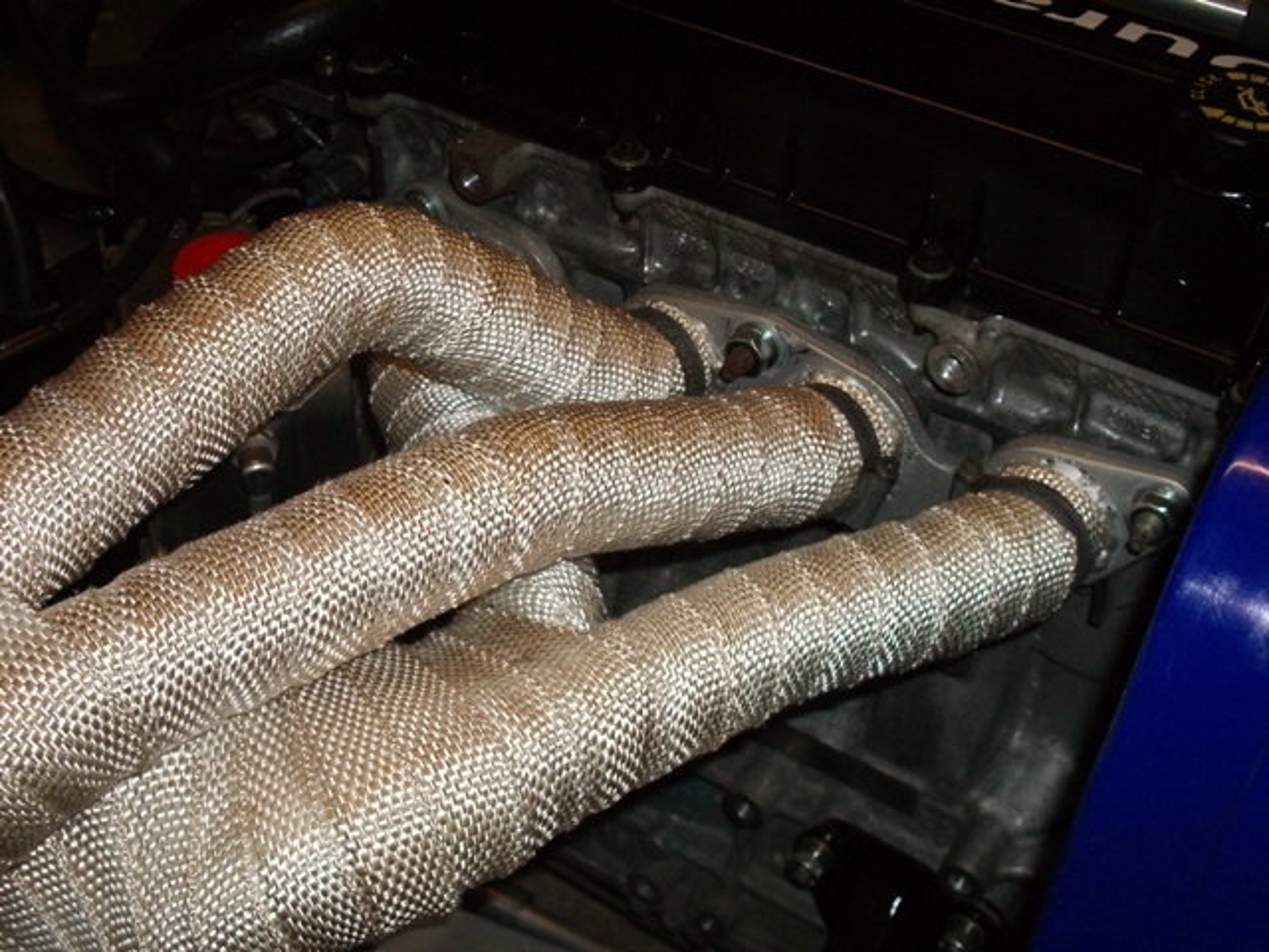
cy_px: 476
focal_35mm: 49
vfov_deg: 29.7
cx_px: 634
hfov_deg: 38.9
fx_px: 1796
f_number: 3.1
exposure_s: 1/60
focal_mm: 8.2
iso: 200
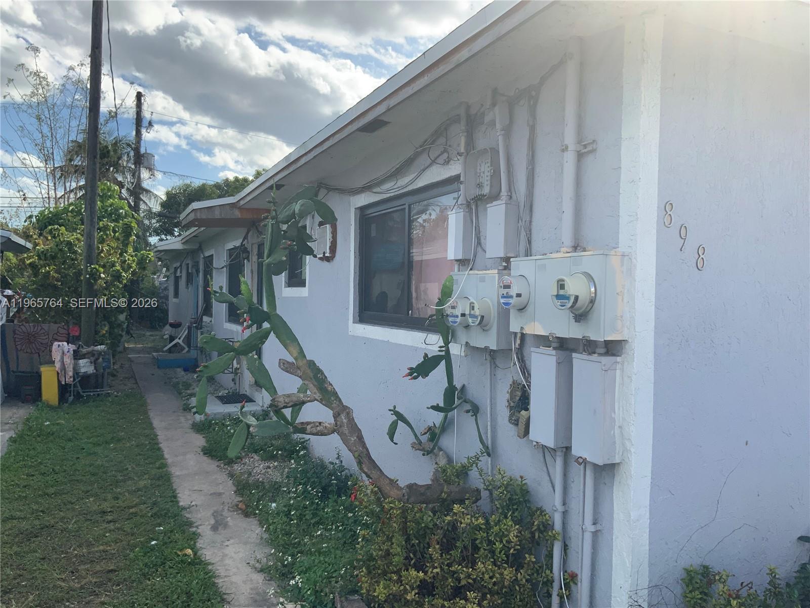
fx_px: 679
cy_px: 304
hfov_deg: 61.7
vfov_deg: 48.2
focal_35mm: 29
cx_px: 405
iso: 16
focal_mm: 3
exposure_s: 1/1250
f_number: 1.8
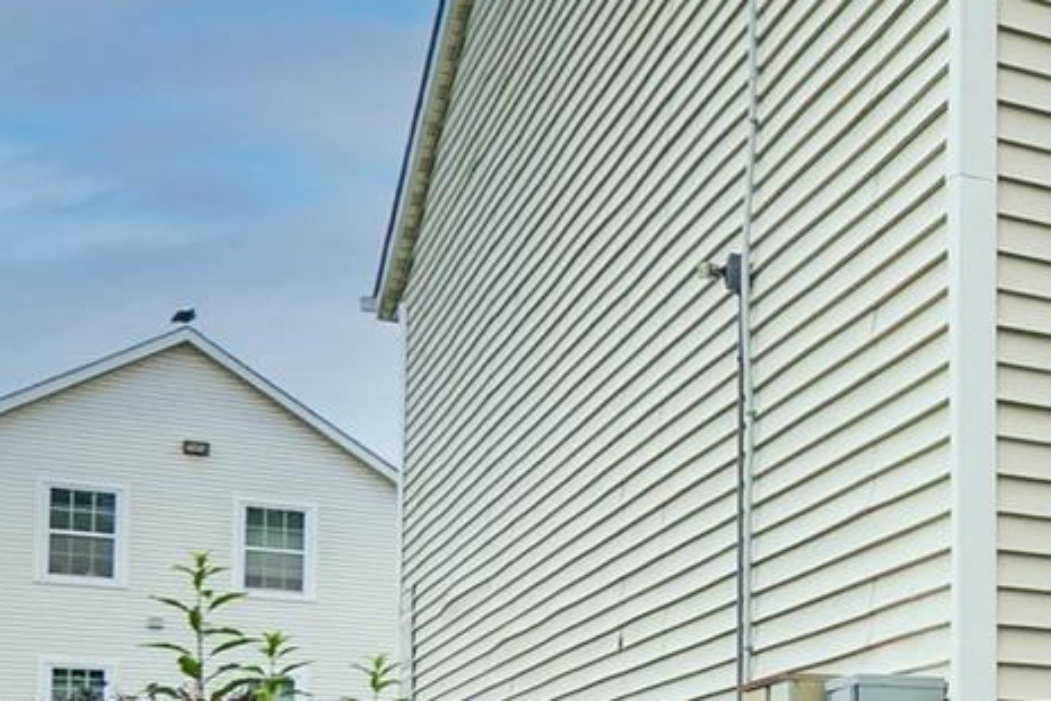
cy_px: 754
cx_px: 2238
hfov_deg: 17.6
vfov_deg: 19.8
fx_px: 1927
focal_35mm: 66
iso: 100
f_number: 7.1
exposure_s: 1/250
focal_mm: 10
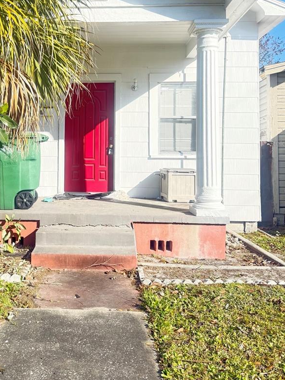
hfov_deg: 38.0
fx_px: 406
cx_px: 84
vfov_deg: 49.6
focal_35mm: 37
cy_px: 143
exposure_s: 1/1292
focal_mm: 6.76
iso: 100
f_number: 1.78
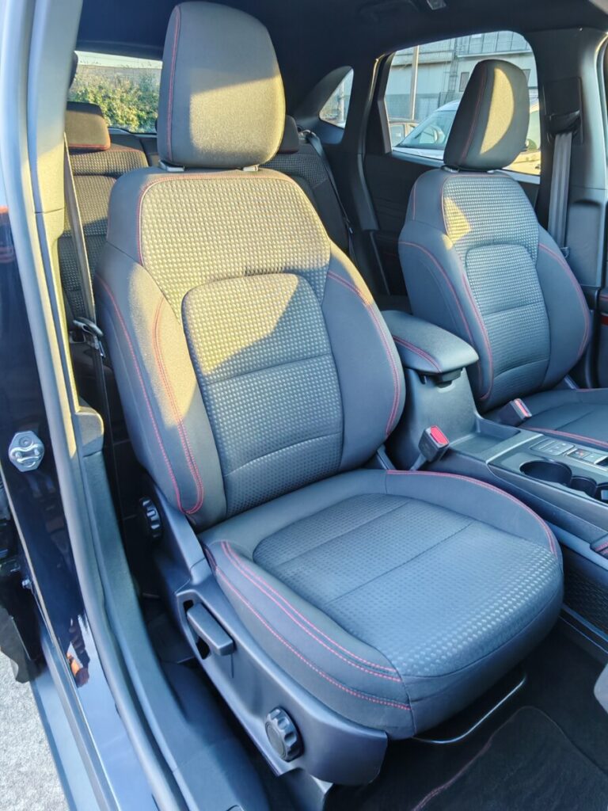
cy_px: 406
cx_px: 304
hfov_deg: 61.1
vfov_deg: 76.4
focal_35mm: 22
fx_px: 515
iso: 160
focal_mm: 1.82
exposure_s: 1/50
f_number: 2
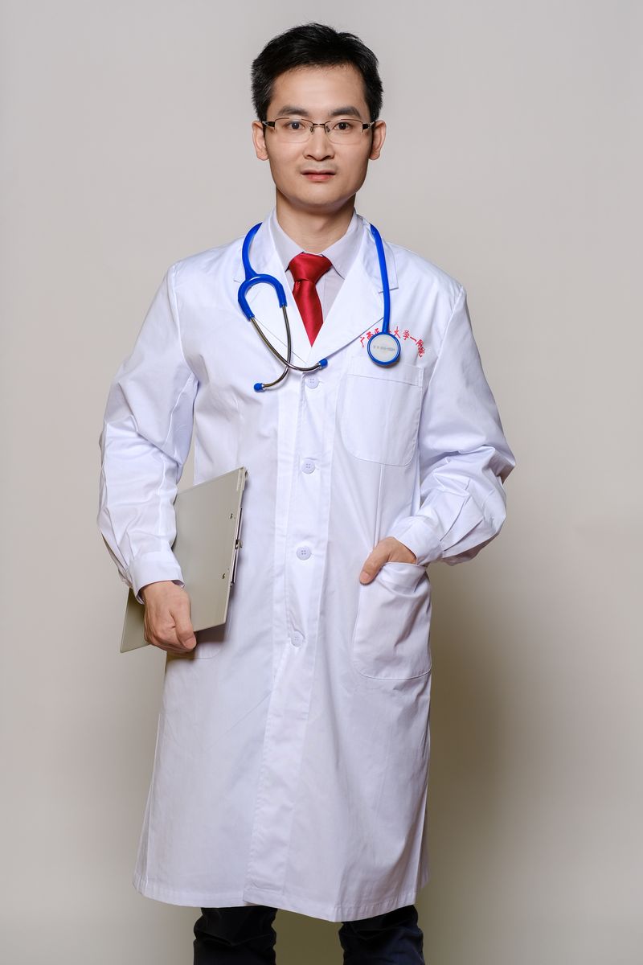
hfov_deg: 16.3
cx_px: 322
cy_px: 482
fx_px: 2250
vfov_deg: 24.2
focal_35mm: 84
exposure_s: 1/160
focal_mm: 56
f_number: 4.5
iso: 250
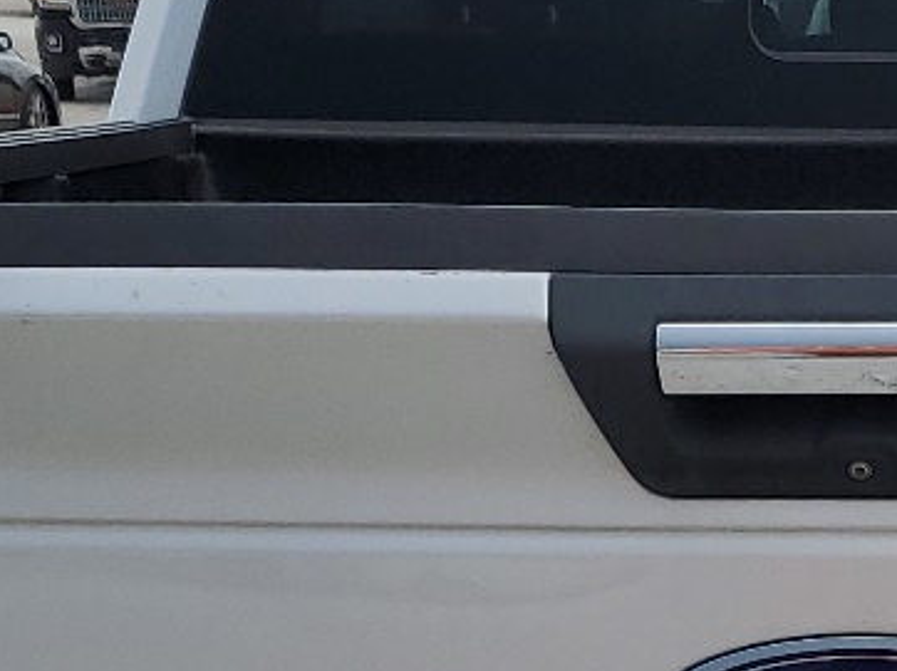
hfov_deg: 16.7
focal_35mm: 115
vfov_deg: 12.7
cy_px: 718
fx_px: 2978
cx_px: 942
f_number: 1.5
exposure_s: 1/2500
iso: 50
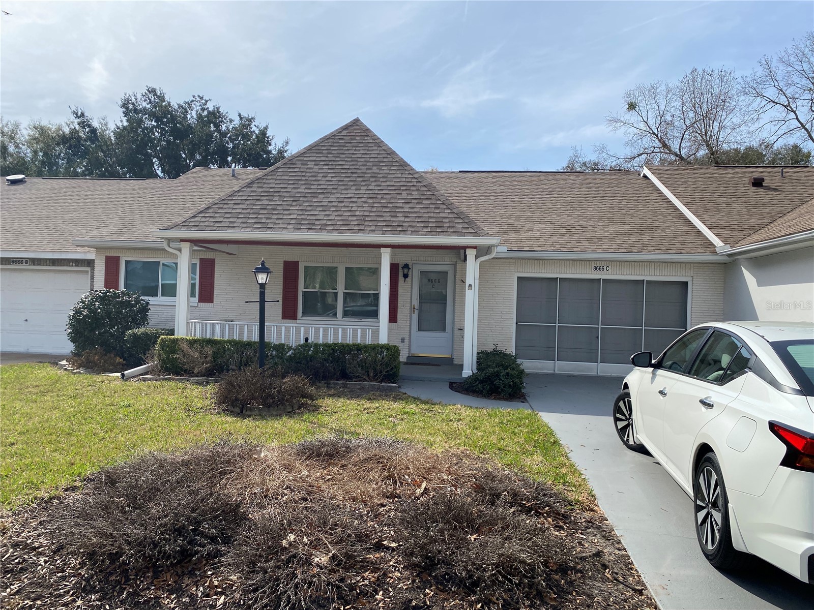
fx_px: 611
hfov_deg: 67.3
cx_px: 407
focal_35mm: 26
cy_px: 305
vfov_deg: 53.1
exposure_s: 1/3401
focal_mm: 4.25
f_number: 1.8
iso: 32
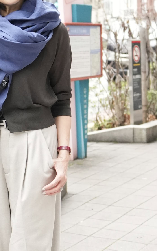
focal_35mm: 91
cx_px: 13
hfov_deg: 14.2
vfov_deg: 22.7
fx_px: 623
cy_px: 176
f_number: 2.8
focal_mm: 27
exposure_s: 1/1880
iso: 4000
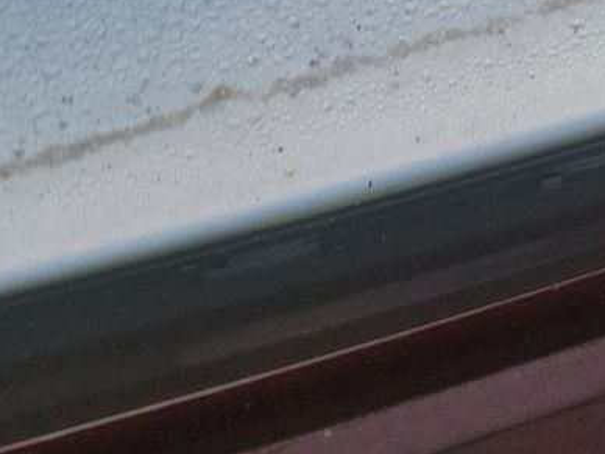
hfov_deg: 17.7
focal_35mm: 99
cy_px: -131
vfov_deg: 14.3
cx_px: 911
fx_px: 1730
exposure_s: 1/59
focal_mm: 6.7
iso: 70
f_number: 1.8
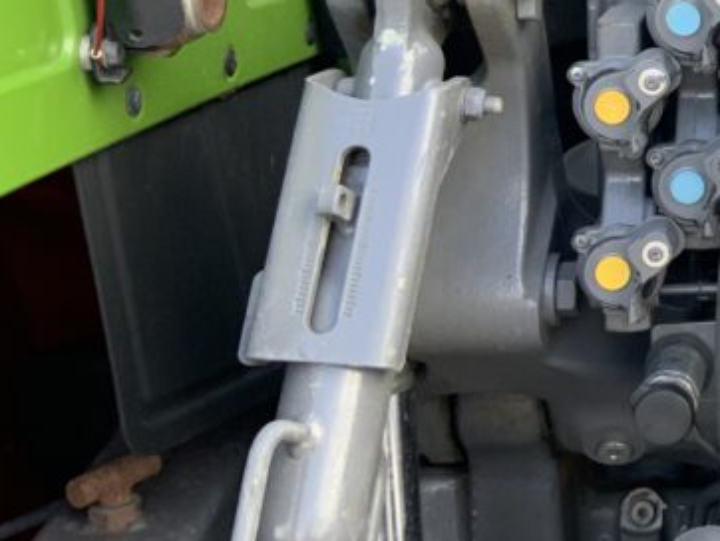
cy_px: -22
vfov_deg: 17.5
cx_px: 1014
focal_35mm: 82
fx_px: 1707
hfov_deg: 20.9
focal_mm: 3
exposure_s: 1/122
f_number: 1.8
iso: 40
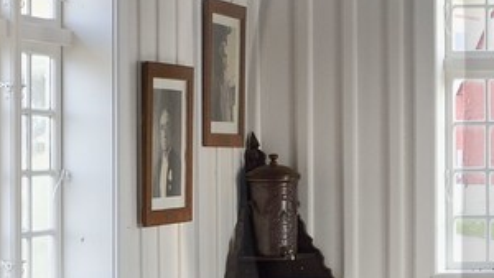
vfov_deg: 9.1
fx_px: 1756
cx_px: 851
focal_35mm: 134
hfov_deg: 14.4
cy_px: 147
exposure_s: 1/40
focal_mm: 24
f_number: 11
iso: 400
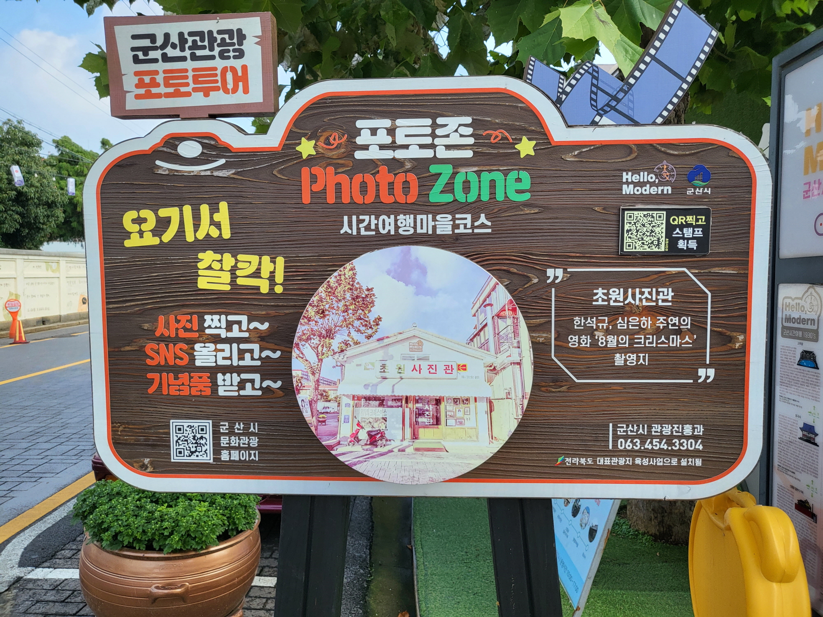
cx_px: 412
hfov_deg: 67.3
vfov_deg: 53.1
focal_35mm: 26
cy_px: 308
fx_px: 618
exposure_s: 1/989
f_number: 1.8
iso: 50
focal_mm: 4.25
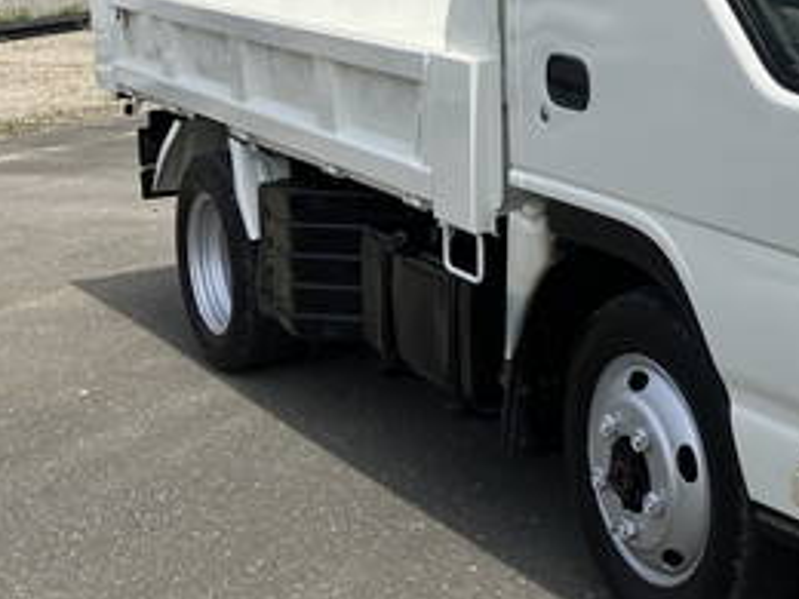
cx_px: 870
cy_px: 114
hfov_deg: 26.1
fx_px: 1593
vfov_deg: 21.0
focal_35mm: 69
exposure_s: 1/2315
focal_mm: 3.99
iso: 32
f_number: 1.8
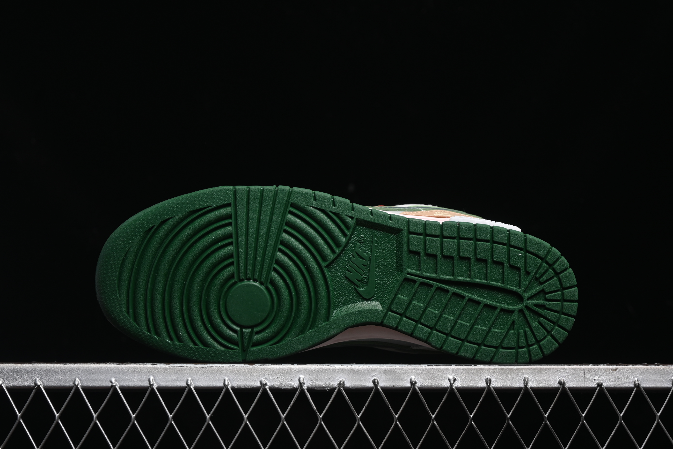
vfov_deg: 18.2
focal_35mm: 75
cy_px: 224
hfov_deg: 27.0
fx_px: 1402
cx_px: 336
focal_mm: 50
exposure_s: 1/60
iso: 160
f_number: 6.3
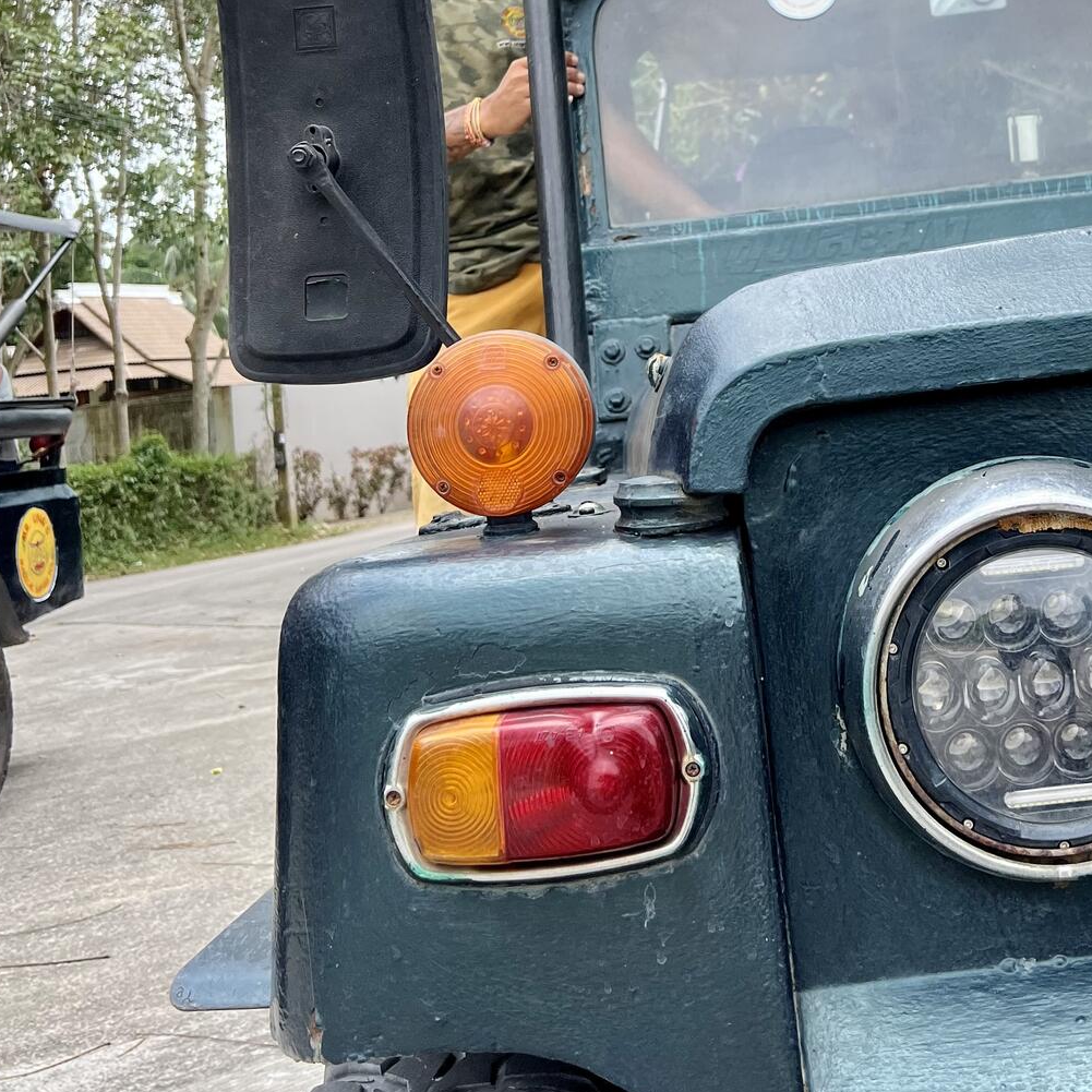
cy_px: 191
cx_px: 788
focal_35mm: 47
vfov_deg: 34.7
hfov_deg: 35.4
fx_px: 1677
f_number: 1.5
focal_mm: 5.7
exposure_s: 1/2045
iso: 50
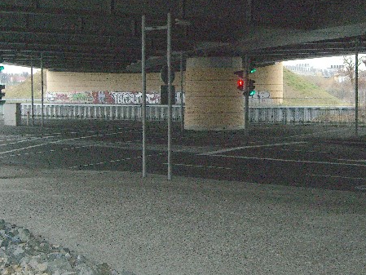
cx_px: 198
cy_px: 133
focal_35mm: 74
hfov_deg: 26.3
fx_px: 783
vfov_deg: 19.9
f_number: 3.6
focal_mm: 11.8
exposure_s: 1/60
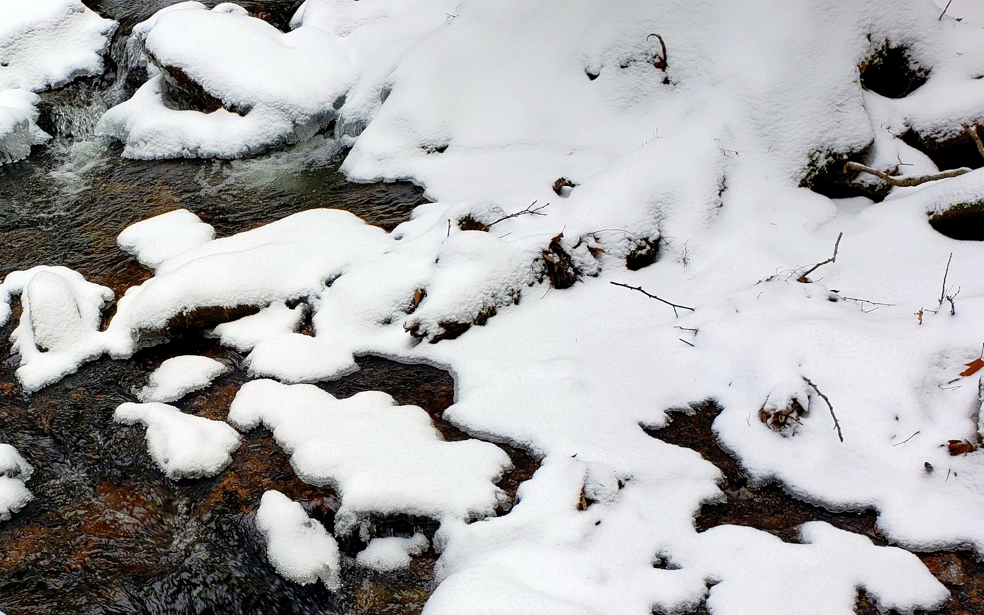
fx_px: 1153
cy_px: 394
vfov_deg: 29.7
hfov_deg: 44.7
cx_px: 252
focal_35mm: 43
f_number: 2.4
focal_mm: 4.3
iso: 50
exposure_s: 1/142
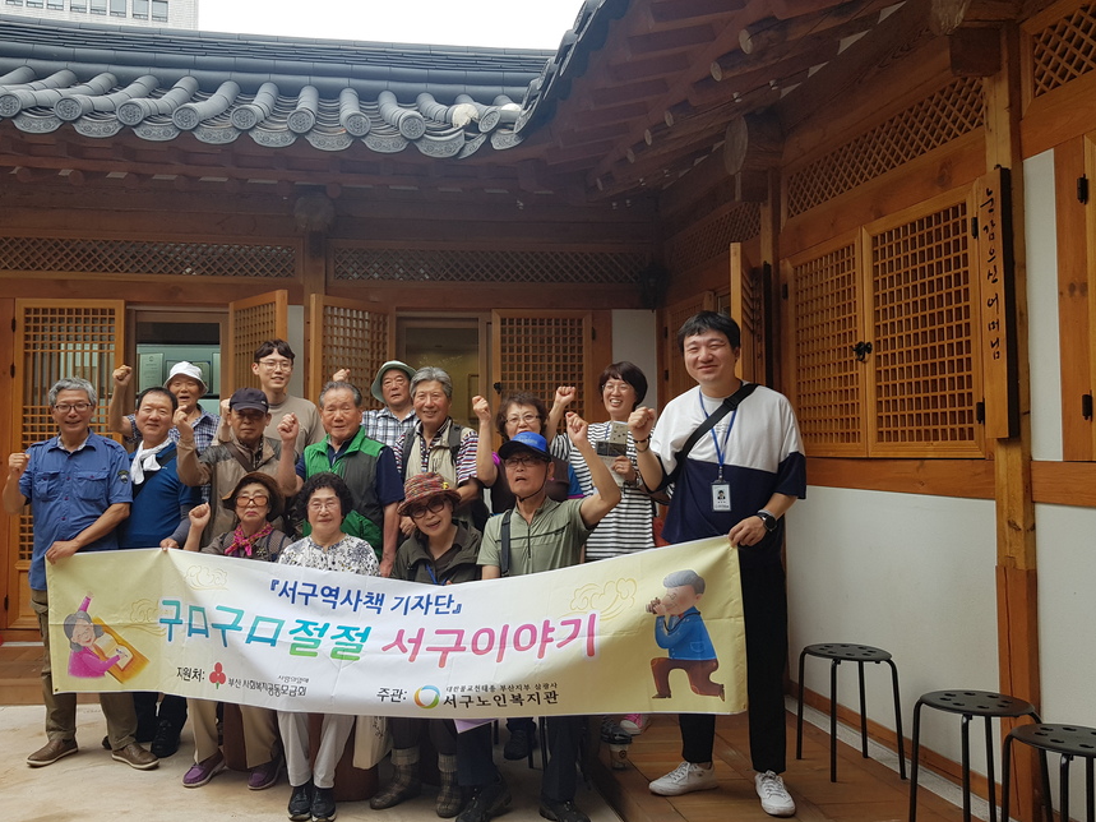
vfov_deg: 45.4
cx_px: 462
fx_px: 981
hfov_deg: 58.1
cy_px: 429
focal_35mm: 31
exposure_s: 1/283
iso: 40
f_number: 1.7
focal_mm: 4.2
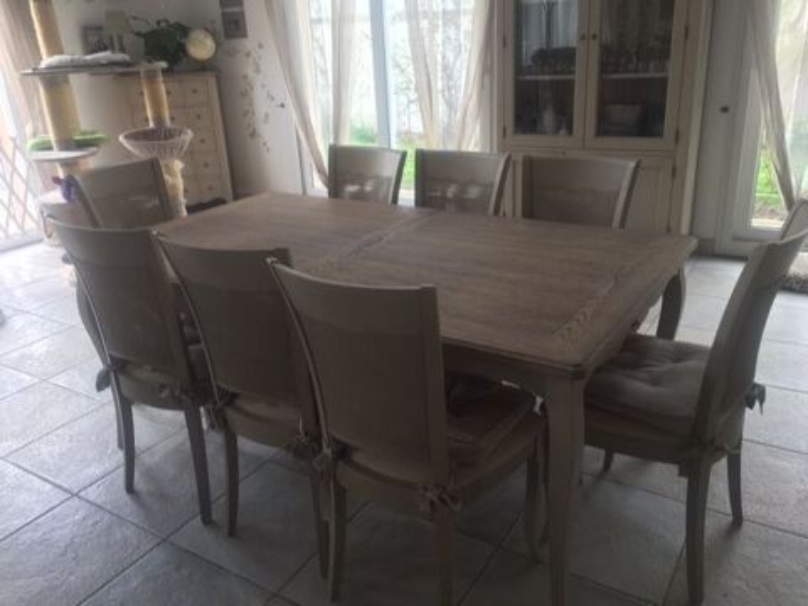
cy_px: 303
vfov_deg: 48.2
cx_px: 404
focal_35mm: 29
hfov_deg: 61.7
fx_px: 677
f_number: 2.2
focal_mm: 4.15
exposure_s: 1/50
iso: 32
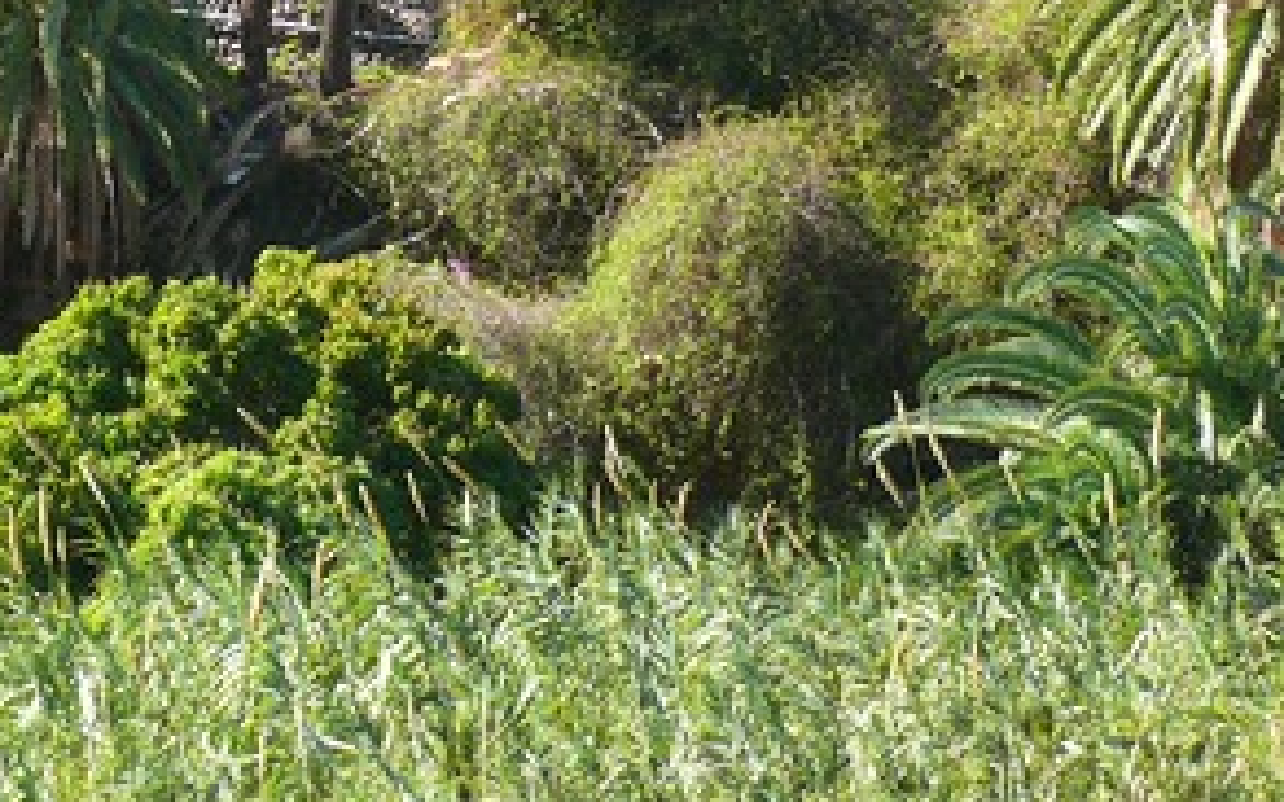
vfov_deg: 13.4
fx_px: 3324
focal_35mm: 95
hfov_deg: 21.4
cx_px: 145
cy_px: -175
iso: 100
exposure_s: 1/100
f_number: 2.8
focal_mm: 7.4
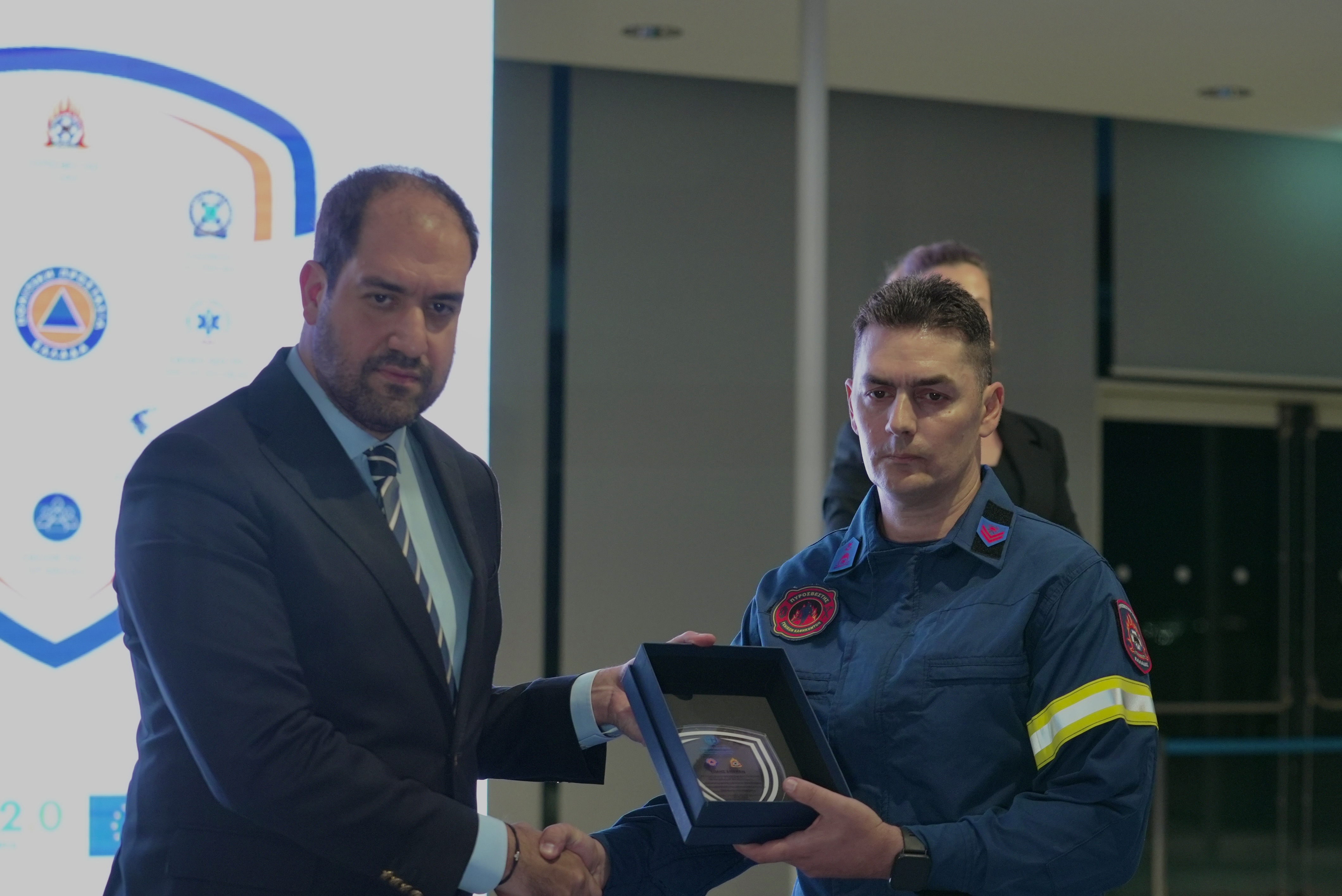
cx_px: 671
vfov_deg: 18.7
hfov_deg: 27.7
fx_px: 2723
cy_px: 448
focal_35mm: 73
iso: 2500
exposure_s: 1/500
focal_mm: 73
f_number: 4
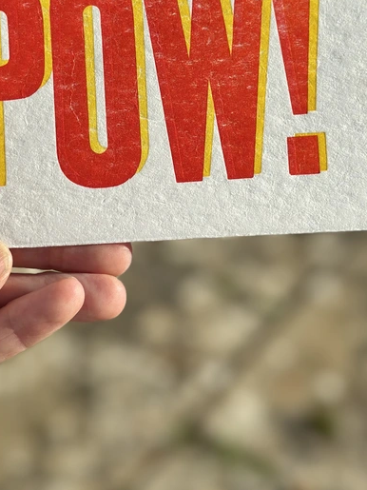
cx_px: 149
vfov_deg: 23.5
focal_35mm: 82
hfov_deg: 18.0
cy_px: 101
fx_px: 1160
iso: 80
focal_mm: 6.86
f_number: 1.78
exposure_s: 1/6211
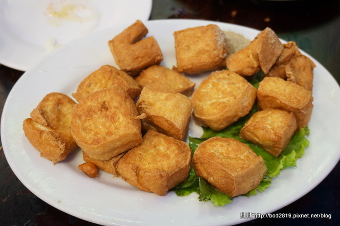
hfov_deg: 45.0
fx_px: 410
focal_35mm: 44
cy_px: 113
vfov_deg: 30.8
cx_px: 170
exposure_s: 1/60
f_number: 4.5
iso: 1000
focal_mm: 29
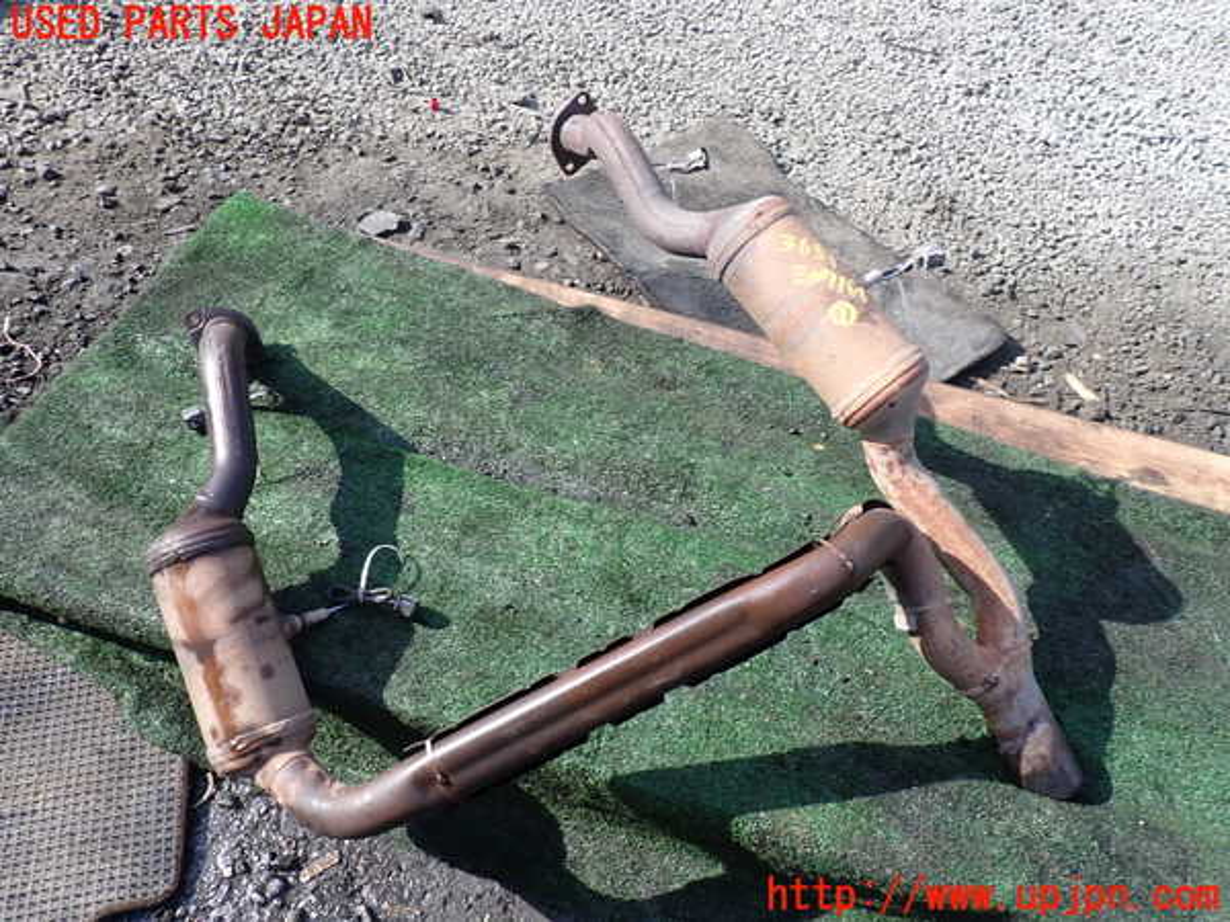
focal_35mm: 25
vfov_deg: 54.9
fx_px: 888
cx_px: 615
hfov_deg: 69.4
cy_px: 461
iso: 100
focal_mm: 4.5
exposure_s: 1/500
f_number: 2.8
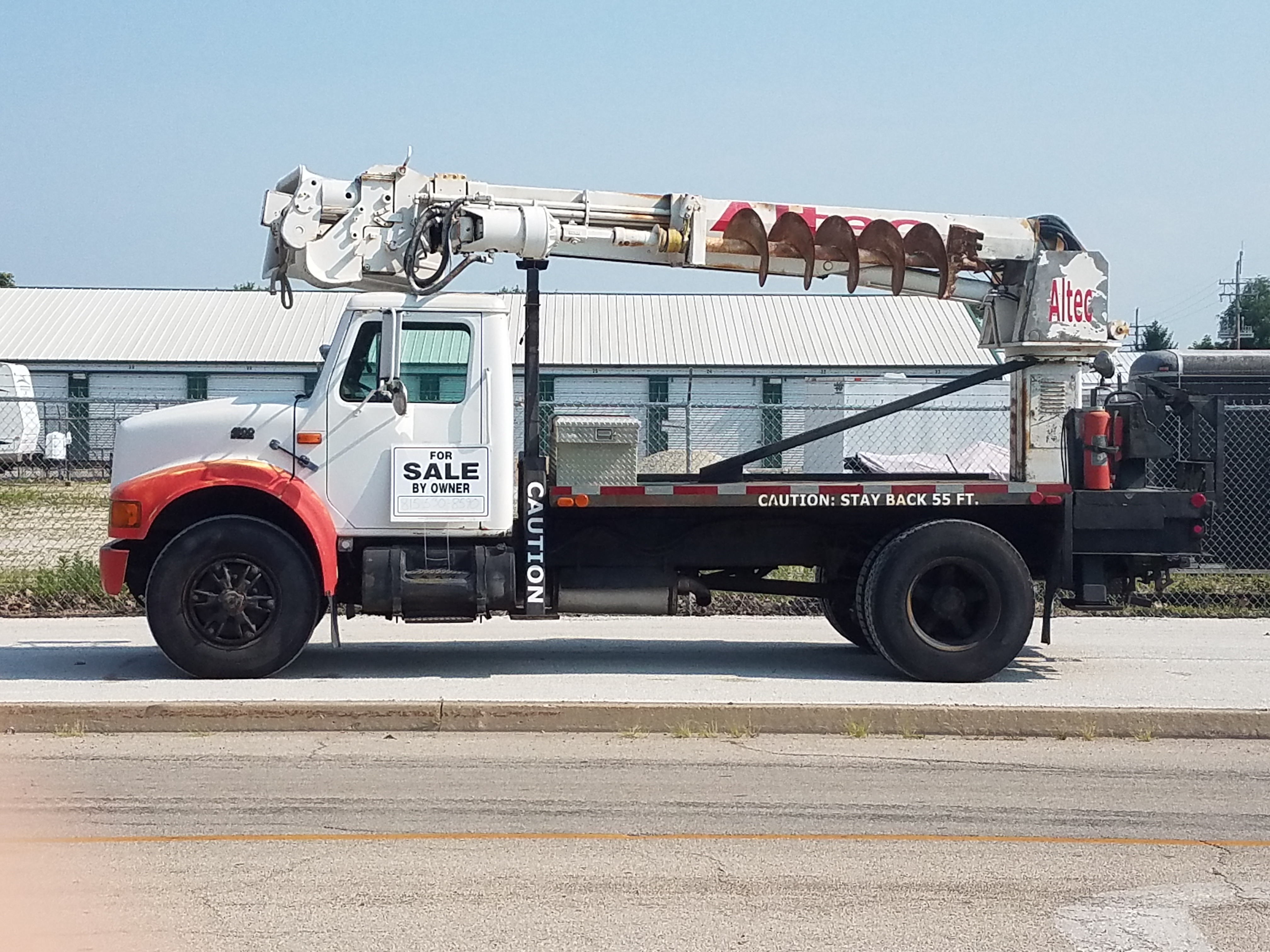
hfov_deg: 67.3
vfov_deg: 53.1
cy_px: 476
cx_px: 635
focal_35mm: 26
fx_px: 954
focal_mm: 4.2
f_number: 1.7
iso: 40
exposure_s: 1/2608
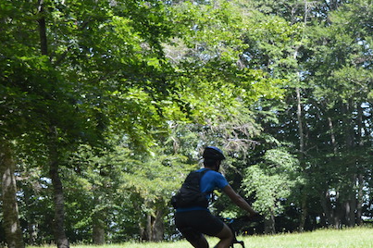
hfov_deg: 16.3
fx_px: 1263
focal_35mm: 122
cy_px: 177
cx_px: 414
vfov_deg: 11.2
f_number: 5.6
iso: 160
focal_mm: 32
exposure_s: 1/125
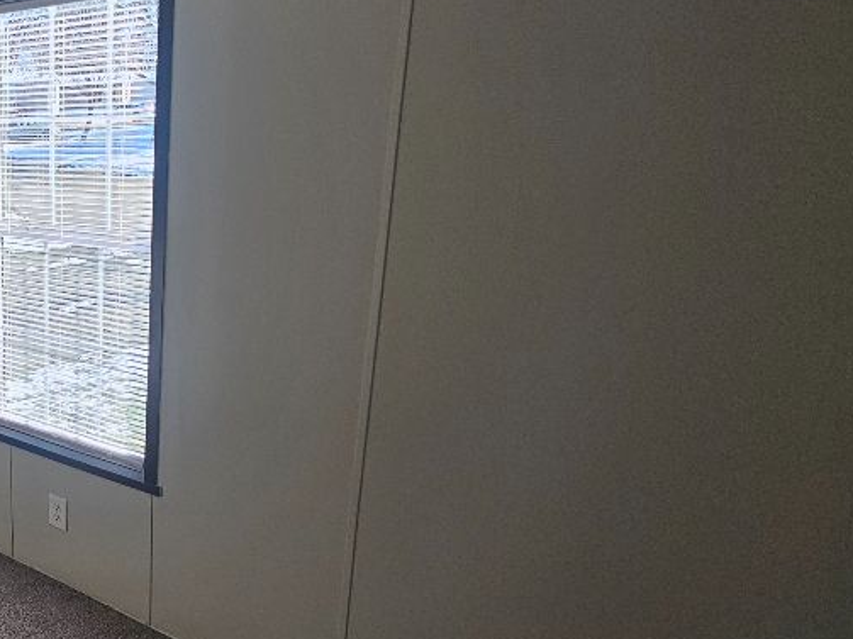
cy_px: 329
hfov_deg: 43.7
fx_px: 764
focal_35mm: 31
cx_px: -103
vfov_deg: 45.4
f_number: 2.2
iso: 64
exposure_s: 1/277
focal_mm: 2.2
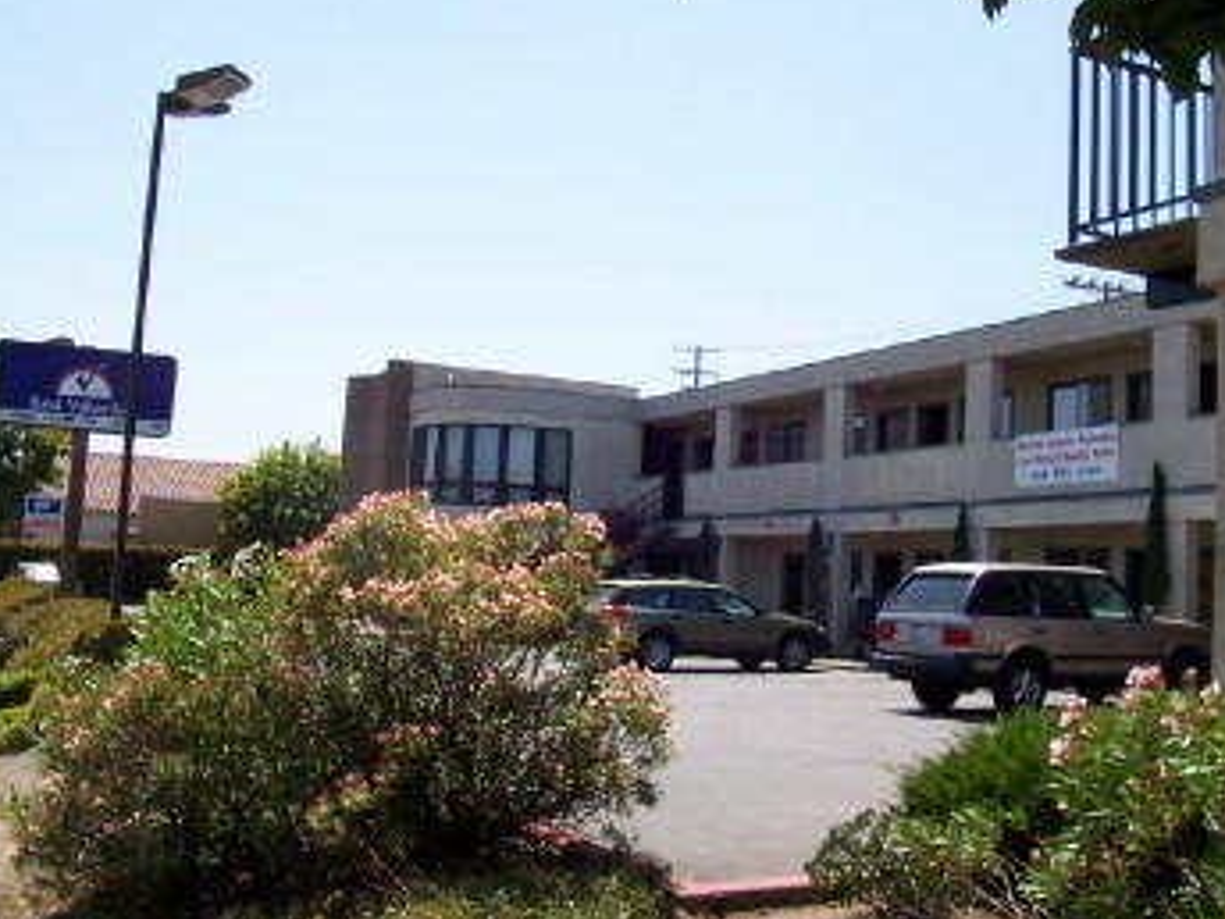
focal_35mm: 43
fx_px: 1522
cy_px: 395
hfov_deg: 43.7
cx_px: 698
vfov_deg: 33.5
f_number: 5.6
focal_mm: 5.6
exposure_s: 1/350
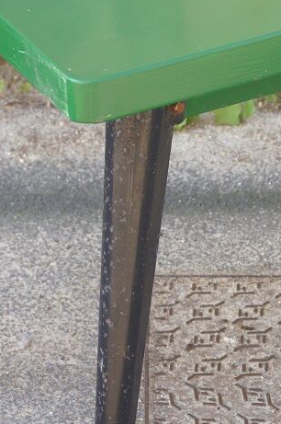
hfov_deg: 9.6
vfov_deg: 14.3
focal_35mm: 143
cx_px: 136
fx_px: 1679
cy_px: 299
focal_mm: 45
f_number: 6.3
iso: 320
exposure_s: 1/80
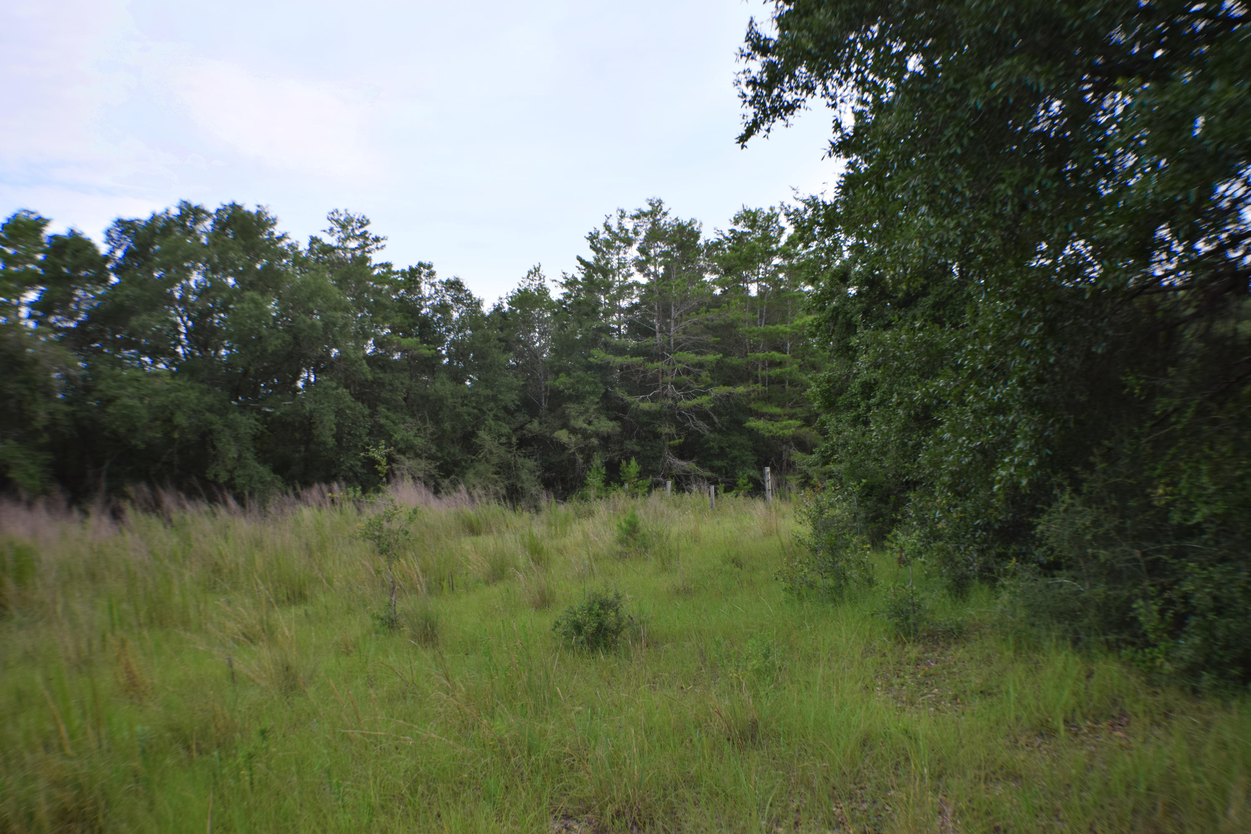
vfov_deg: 31.9
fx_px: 1459
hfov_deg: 46.4
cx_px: 626
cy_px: 417
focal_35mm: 42
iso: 100
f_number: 4.2
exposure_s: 1/200
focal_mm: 28
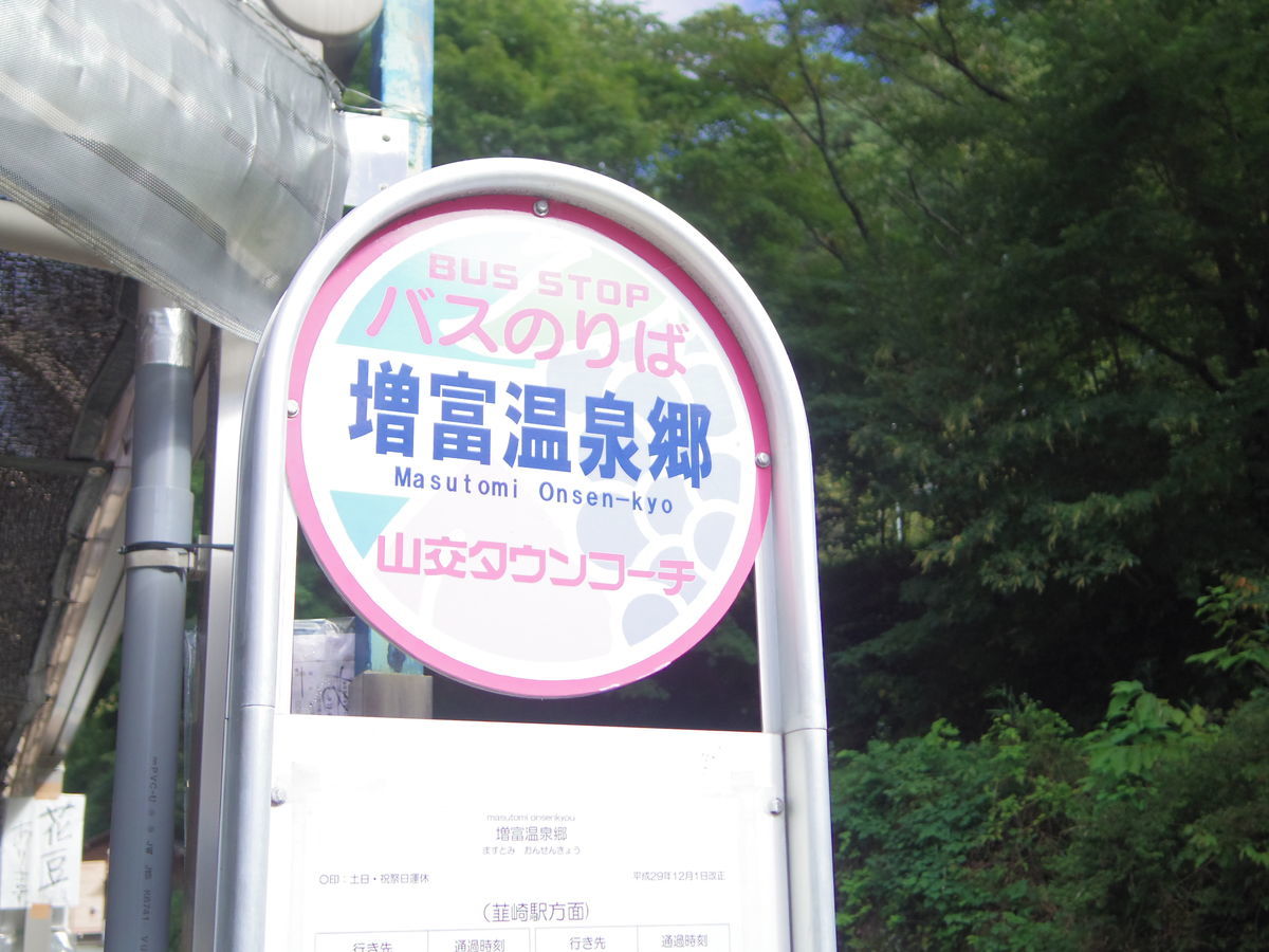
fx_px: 1723
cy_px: 476
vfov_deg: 30.9
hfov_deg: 40.4
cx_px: 634
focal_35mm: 47
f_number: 1.9
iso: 250
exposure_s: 1/2000
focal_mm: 8.5
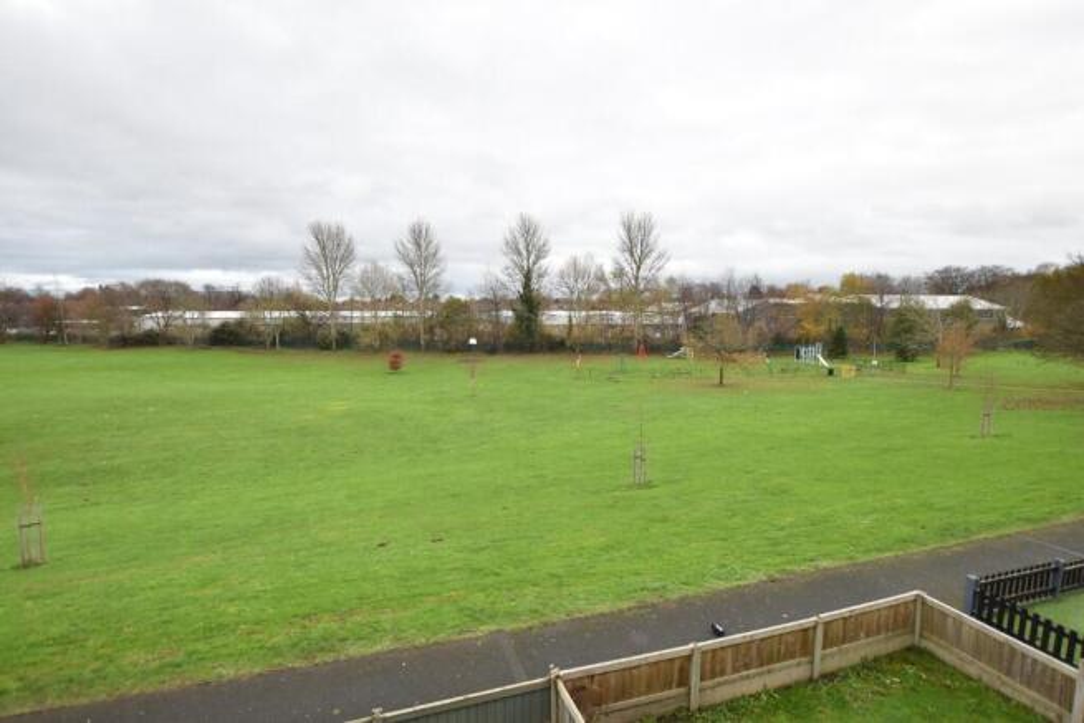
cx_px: 542
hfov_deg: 90.0
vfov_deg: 67.4
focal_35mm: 18
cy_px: 362
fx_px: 542
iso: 100
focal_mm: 12
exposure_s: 1/80
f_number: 3.5
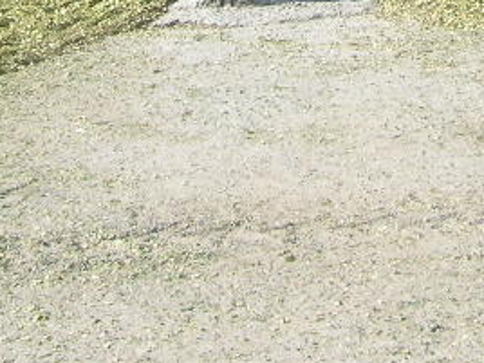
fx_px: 1818
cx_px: 370
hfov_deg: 15.1
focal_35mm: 130
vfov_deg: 10.6
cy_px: -320
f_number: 4.9
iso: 71
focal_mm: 5.7
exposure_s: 1/440
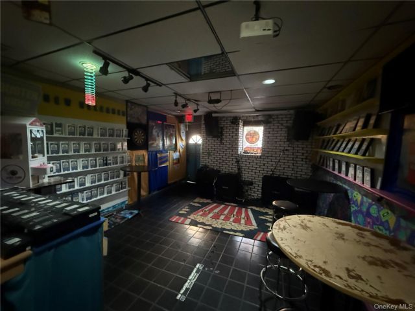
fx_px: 168
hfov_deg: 102.1
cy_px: 156
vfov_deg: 85.7
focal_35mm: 14
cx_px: 208
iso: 2000
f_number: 2.2
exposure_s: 1/30
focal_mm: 2.22
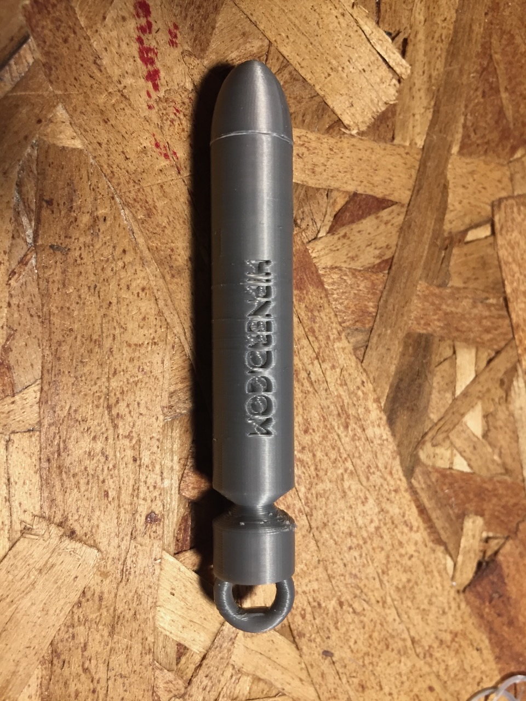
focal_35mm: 29
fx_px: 588
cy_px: 350
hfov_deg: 48.2
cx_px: 263
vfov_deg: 61.7
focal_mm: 4.15
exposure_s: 1/30
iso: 80
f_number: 2.2
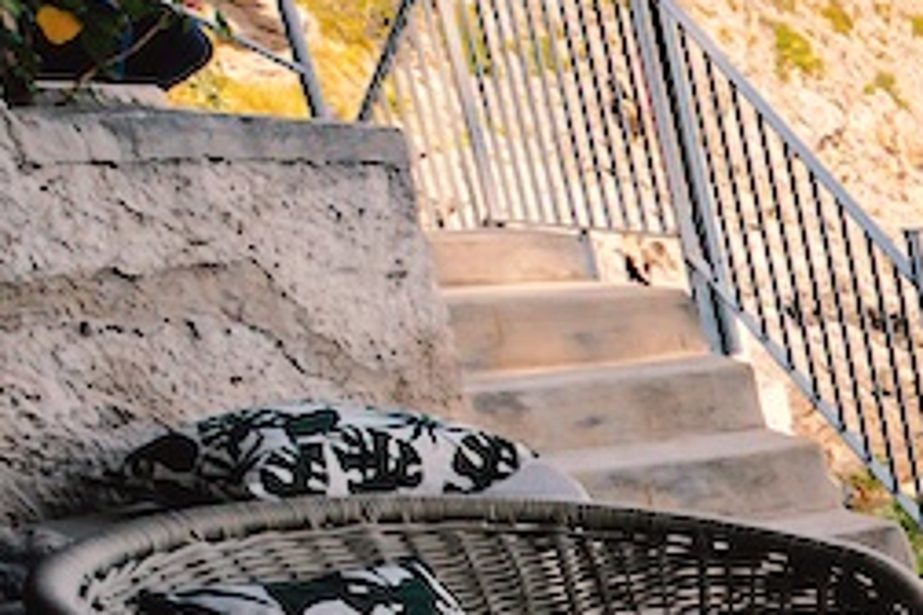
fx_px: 1820
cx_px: 2029
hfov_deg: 16.8
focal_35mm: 71
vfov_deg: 17.4
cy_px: 897
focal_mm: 14
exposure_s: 1/800
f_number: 8
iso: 800
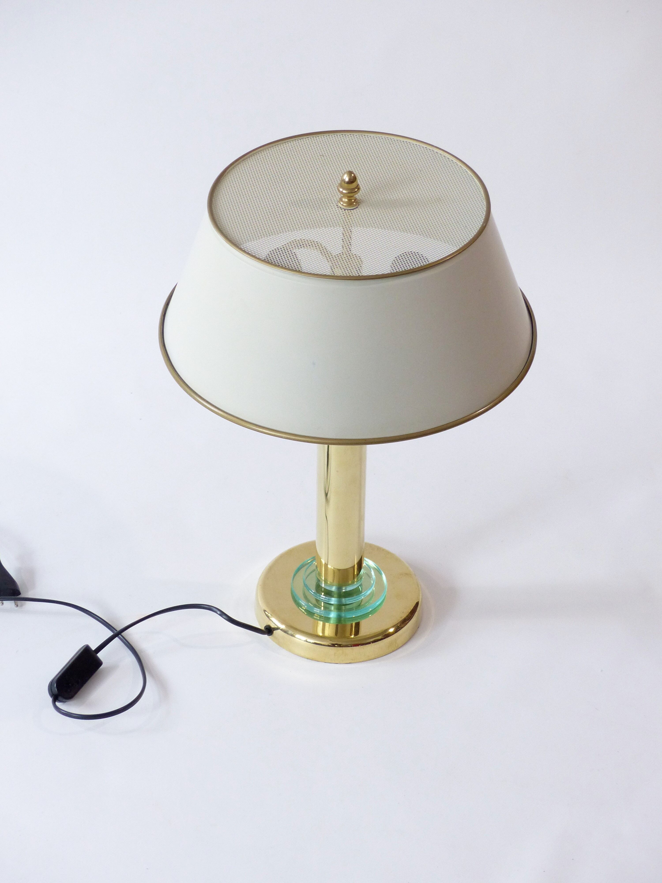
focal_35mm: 81
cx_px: 331
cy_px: 442
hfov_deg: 18.2
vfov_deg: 24.1
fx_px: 2065
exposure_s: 1/60
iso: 400
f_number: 2.8
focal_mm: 14.5
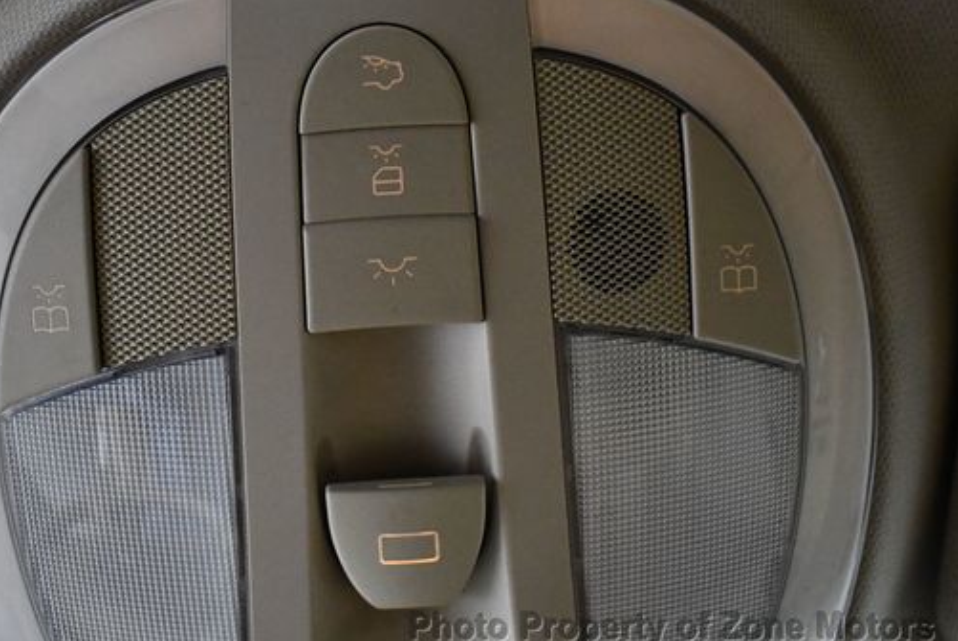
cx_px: 386
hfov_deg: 42.5
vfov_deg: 29.2
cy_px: 254
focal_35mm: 46
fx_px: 1225
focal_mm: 18
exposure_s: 1/100
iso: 3200
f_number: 3.5
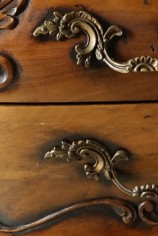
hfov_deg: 10.3
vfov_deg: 15.5
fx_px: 856
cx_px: 215
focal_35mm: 130
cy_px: 3
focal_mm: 20
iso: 1600
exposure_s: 1/50
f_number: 5.6
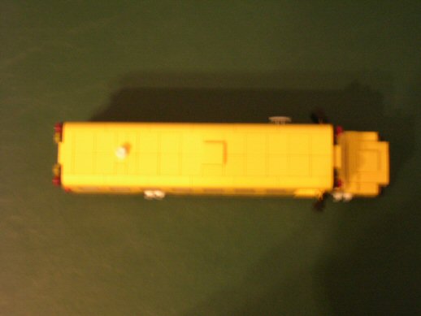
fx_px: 852
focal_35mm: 70
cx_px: 210
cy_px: 158
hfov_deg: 27.8
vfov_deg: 21.0
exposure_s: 1/2.1
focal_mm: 11.7
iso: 200
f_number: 3.9
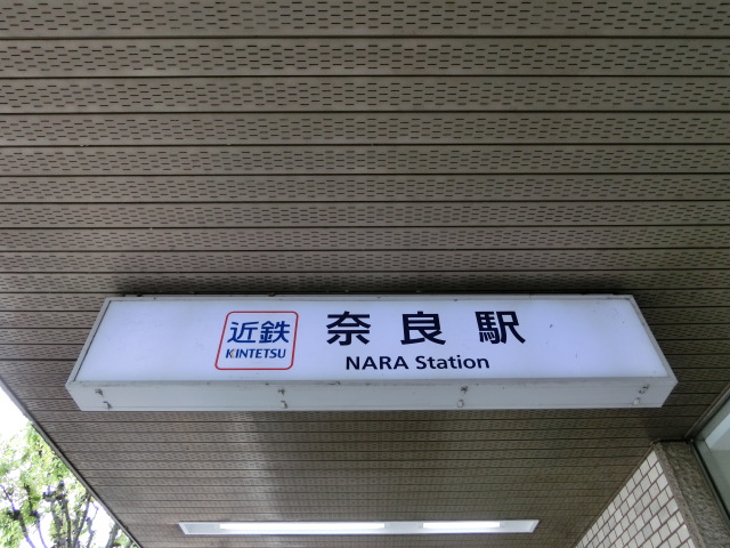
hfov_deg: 69.4
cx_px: 365
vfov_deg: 54.9
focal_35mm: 25
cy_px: 274
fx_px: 527
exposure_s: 1/125
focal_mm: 4.5
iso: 100
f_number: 3.5
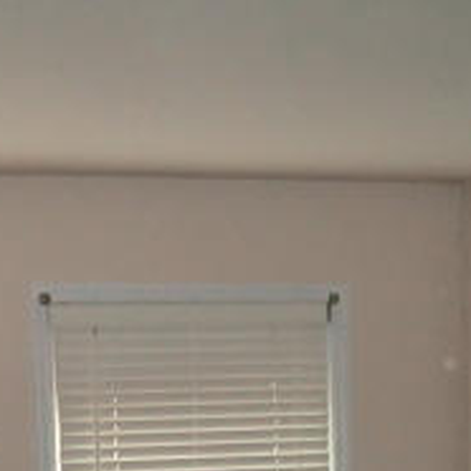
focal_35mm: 82
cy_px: 585
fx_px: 1262
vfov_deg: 19.7
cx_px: 63
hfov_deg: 20.8
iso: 400
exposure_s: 1/15
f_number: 3.2
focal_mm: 4.9
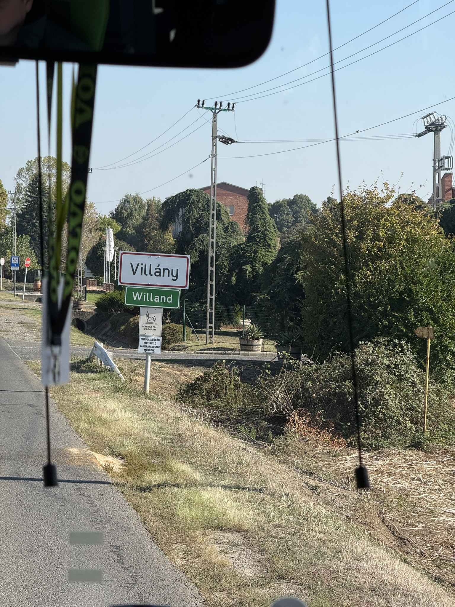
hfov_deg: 12.3
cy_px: 304
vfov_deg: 16.4
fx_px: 2103
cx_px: 228
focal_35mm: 120
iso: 50
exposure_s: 1/1033
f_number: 2.8
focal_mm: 15.66
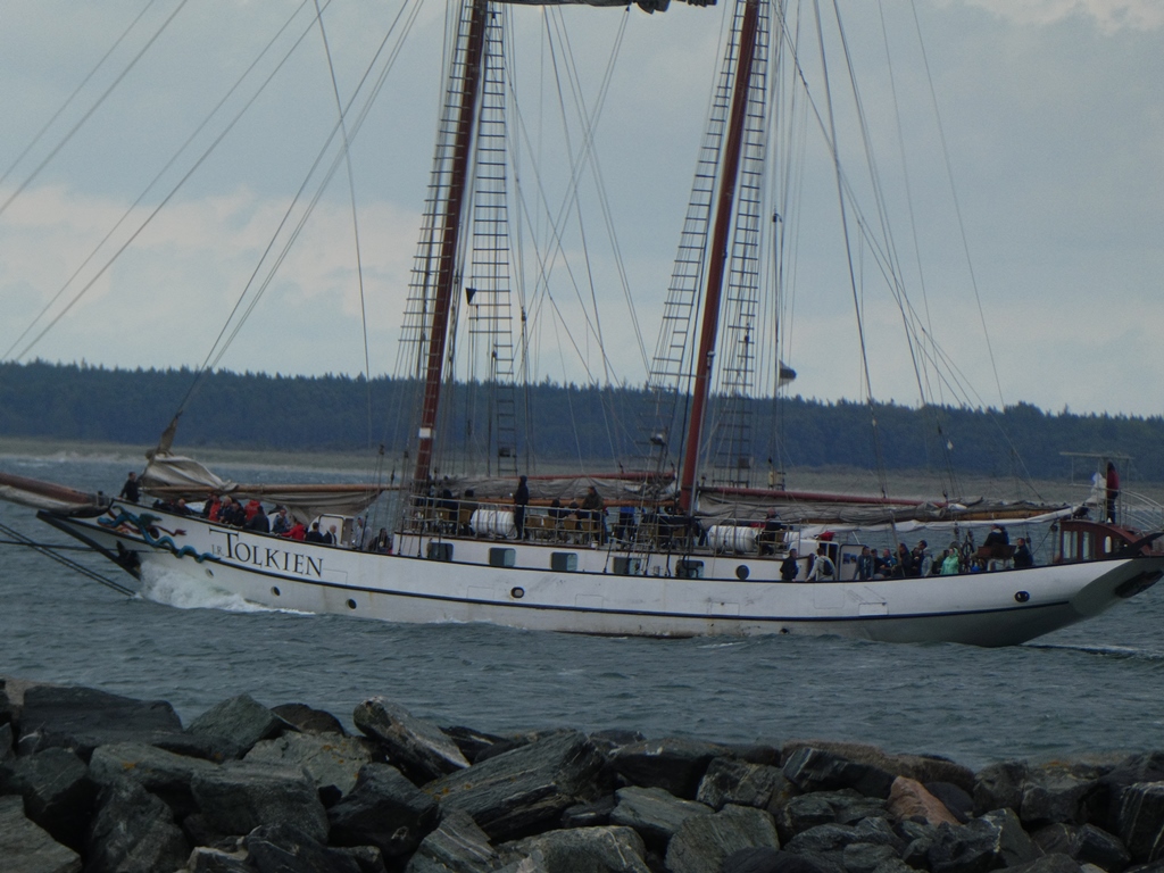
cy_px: 436
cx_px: 582
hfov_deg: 2.8
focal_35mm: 720
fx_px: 24211
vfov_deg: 2.1
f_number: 6.4
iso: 80
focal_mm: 129
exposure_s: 1/200
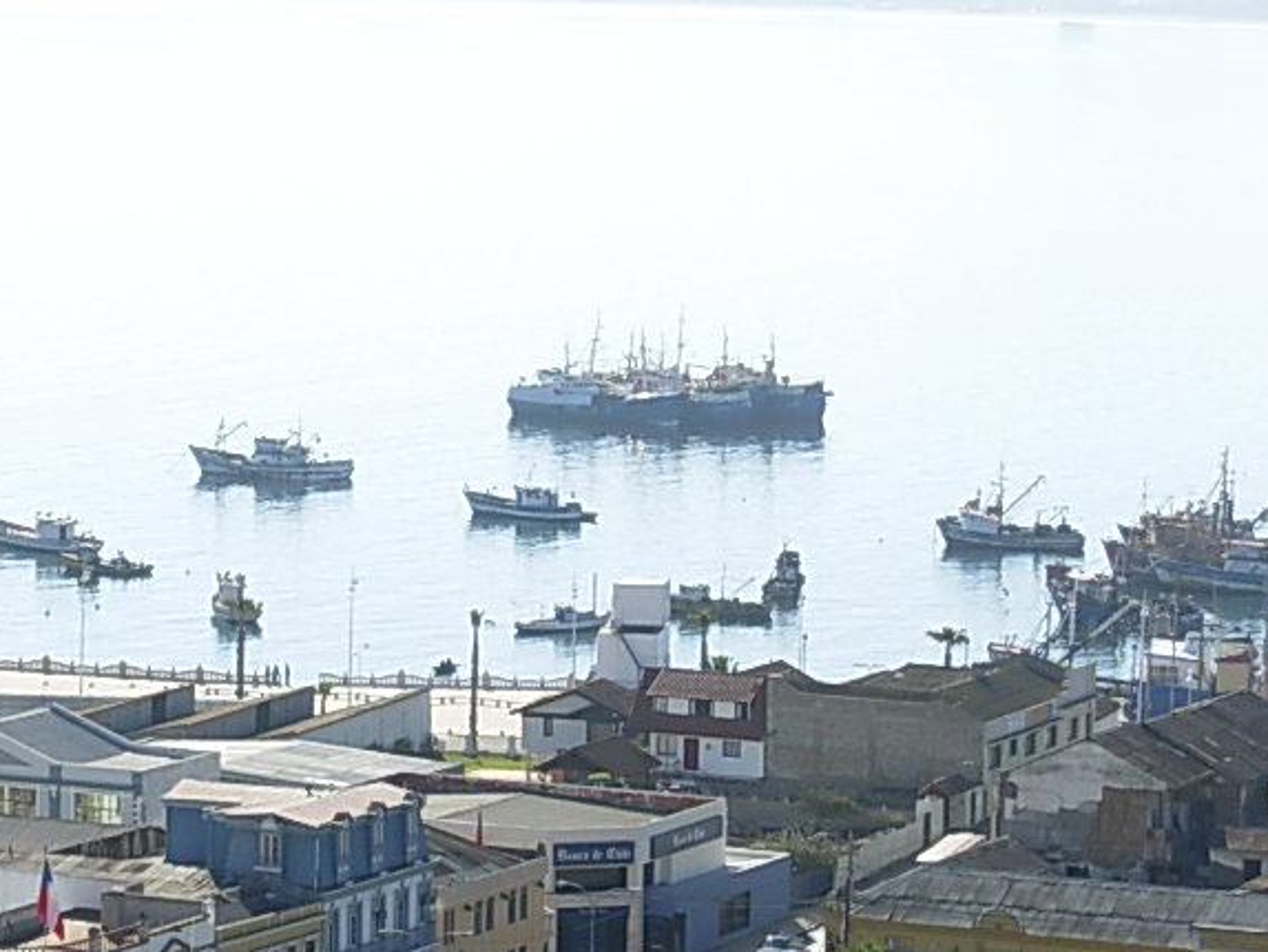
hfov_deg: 12.4
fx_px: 5825
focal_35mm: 159
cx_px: 339
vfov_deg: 9.3
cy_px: 620
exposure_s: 1/724
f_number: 3.8
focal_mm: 14.7
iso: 50
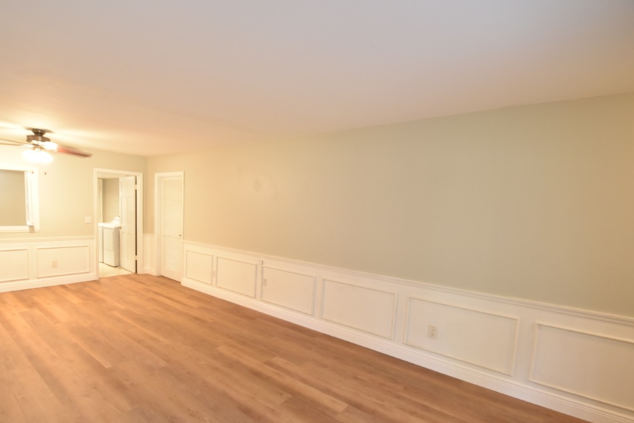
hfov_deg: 89.2
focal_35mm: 18
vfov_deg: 67.1
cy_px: 237
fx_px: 317
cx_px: 265
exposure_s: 1/20
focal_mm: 10
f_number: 3.5
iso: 800
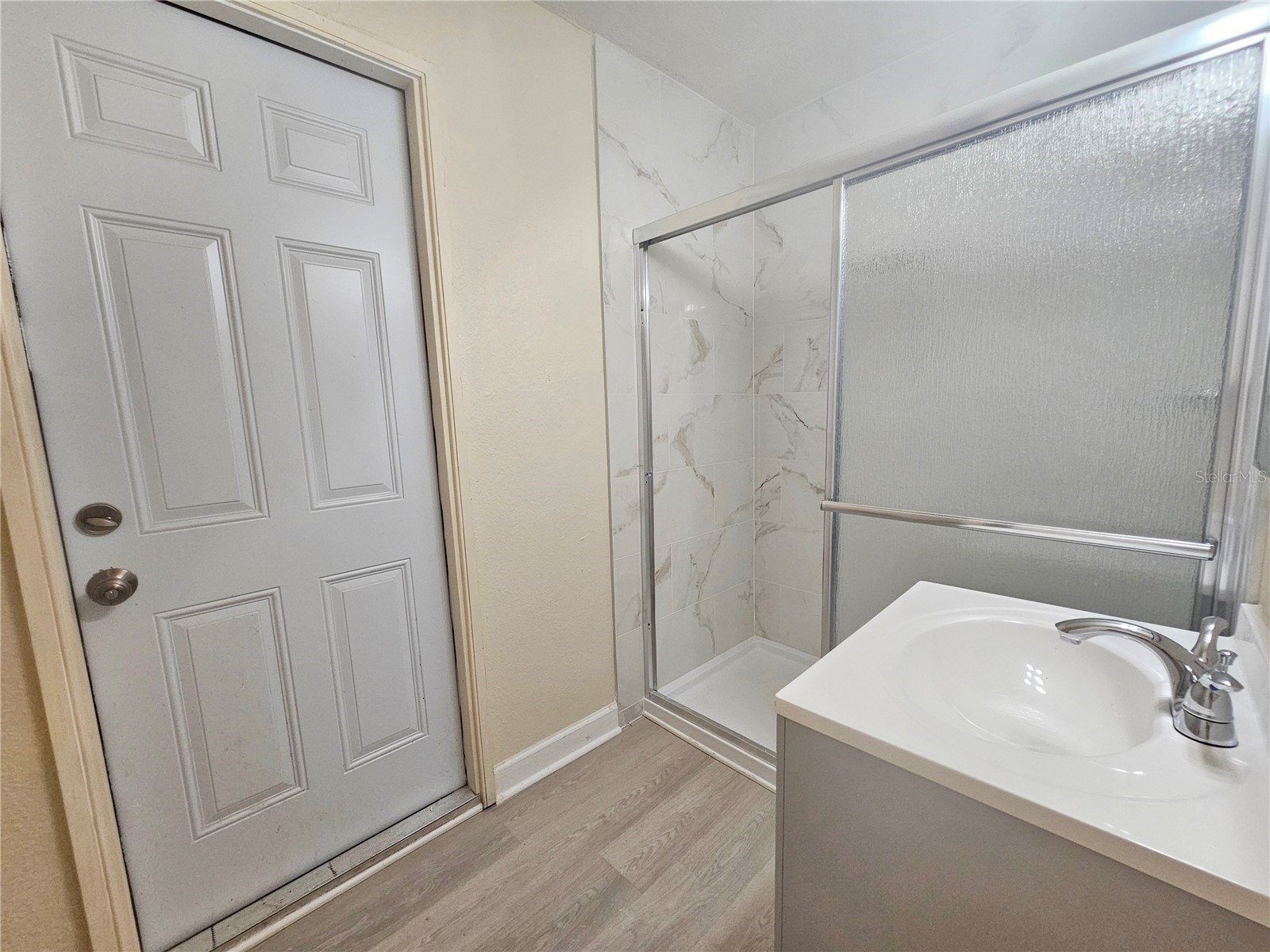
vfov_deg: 89.9
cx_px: 635
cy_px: 476
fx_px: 477
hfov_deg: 106.2
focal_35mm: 13
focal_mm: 2.2
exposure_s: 1/60
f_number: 2.2
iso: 250
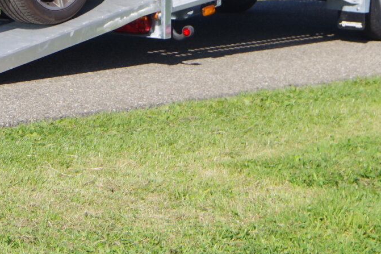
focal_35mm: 229
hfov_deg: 9.0
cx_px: 239
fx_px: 2423
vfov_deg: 5.9
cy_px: -108
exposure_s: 1/800
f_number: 5
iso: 200
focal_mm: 40
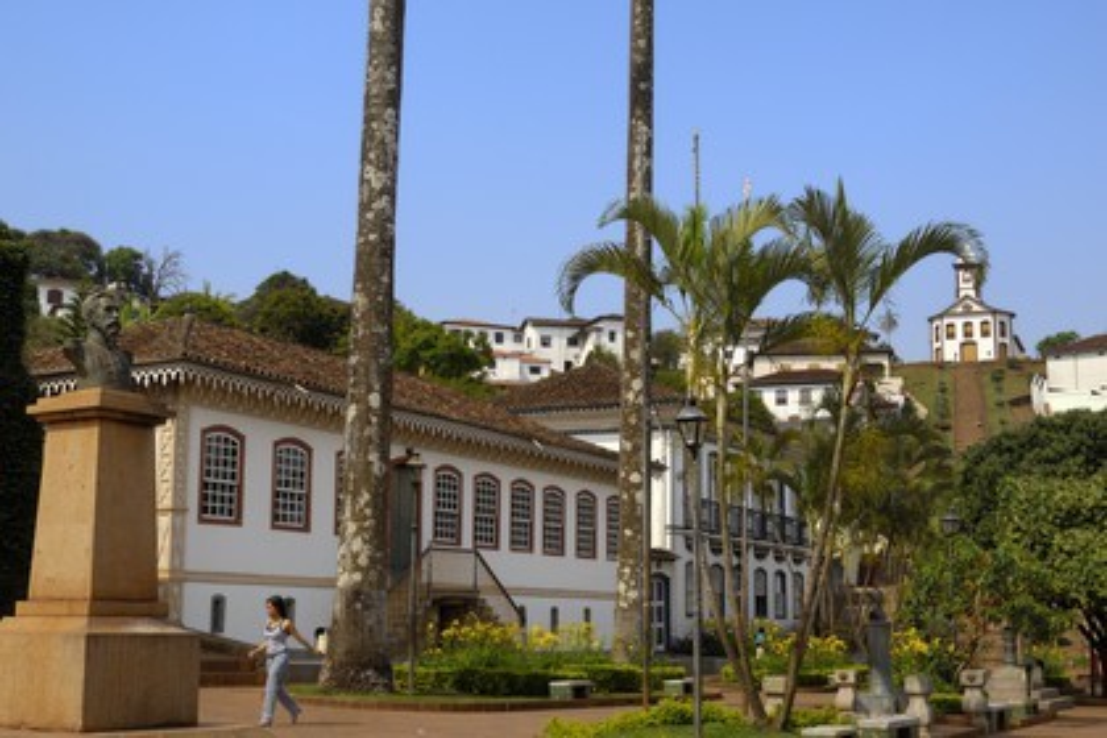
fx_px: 1291
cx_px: 554
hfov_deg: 46.4
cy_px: 369
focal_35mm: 42
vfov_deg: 31.9
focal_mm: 28
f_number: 8
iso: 100
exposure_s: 1/320
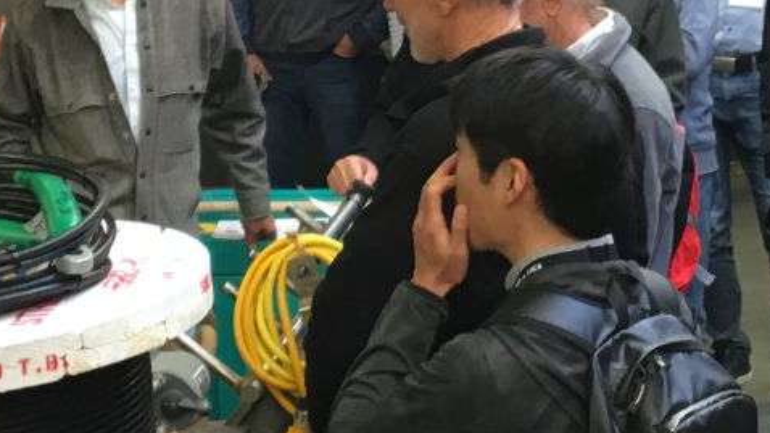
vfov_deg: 9.5
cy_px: 101
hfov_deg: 16.9
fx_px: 2593
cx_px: 472
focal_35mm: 127
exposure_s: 1/30
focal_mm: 4.15
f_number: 2.2
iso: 64
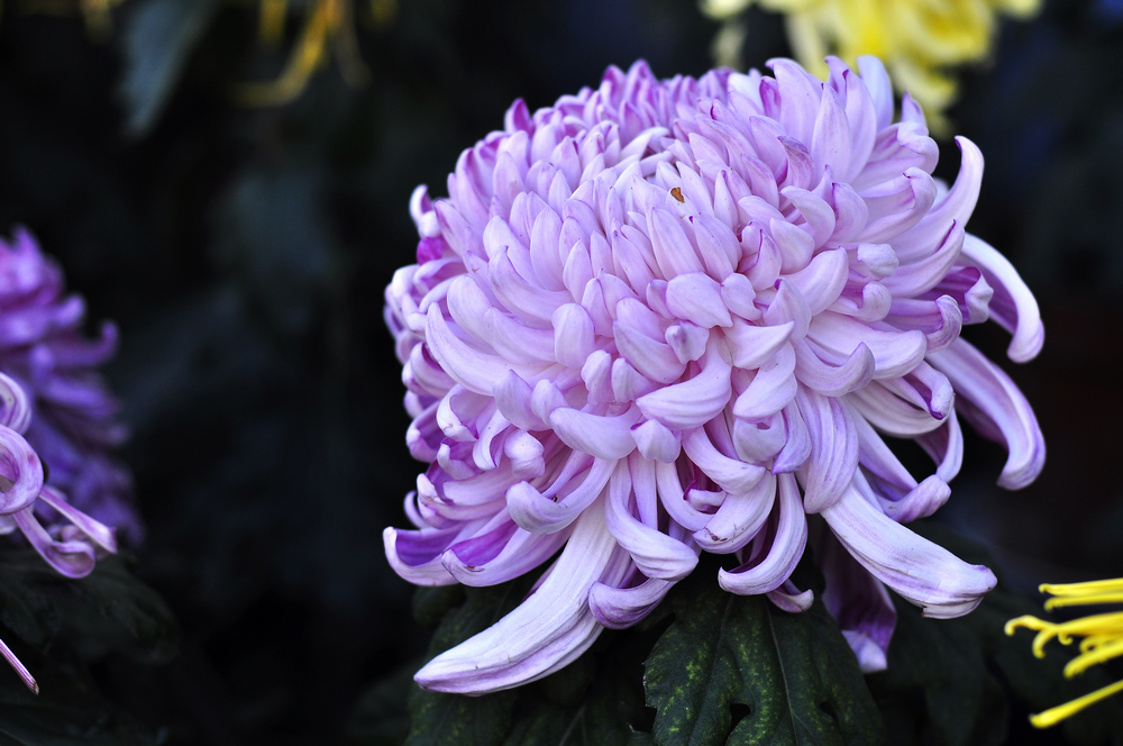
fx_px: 2337
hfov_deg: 27.0
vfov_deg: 18.1
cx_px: 562
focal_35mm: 75
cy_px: 373
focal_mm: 50
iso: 200
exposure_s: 1/800
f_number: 3.5
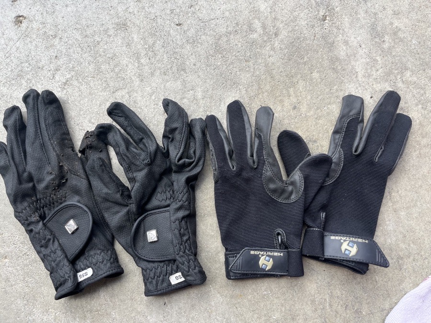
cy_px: 162
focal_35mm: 26
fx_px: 324
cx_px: 216
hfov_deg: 67.3
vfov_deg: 53.1
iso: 50
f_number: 1.6
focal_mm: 5.1
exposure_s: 1/394
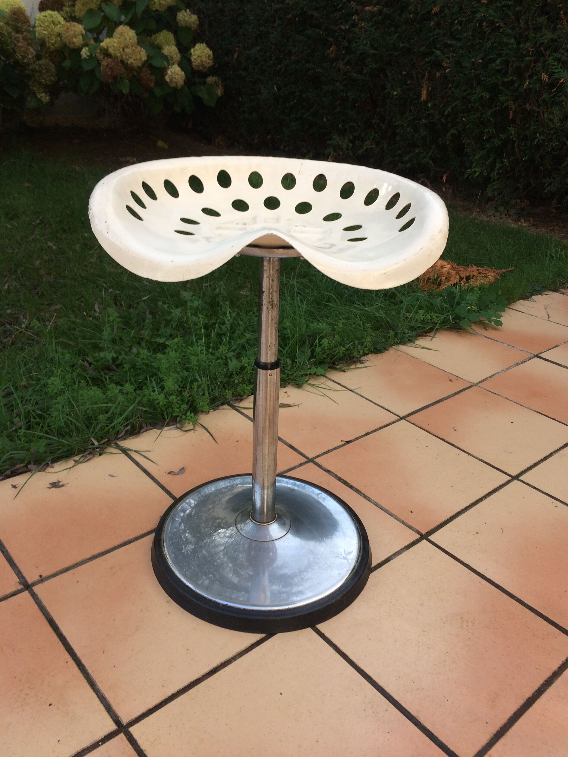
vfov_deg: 61.7
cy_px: 378
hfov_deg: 48.2
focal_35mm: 29
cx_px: 284
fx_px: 634
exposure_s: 1/287
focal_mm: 4.15
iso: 32
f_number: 2.2
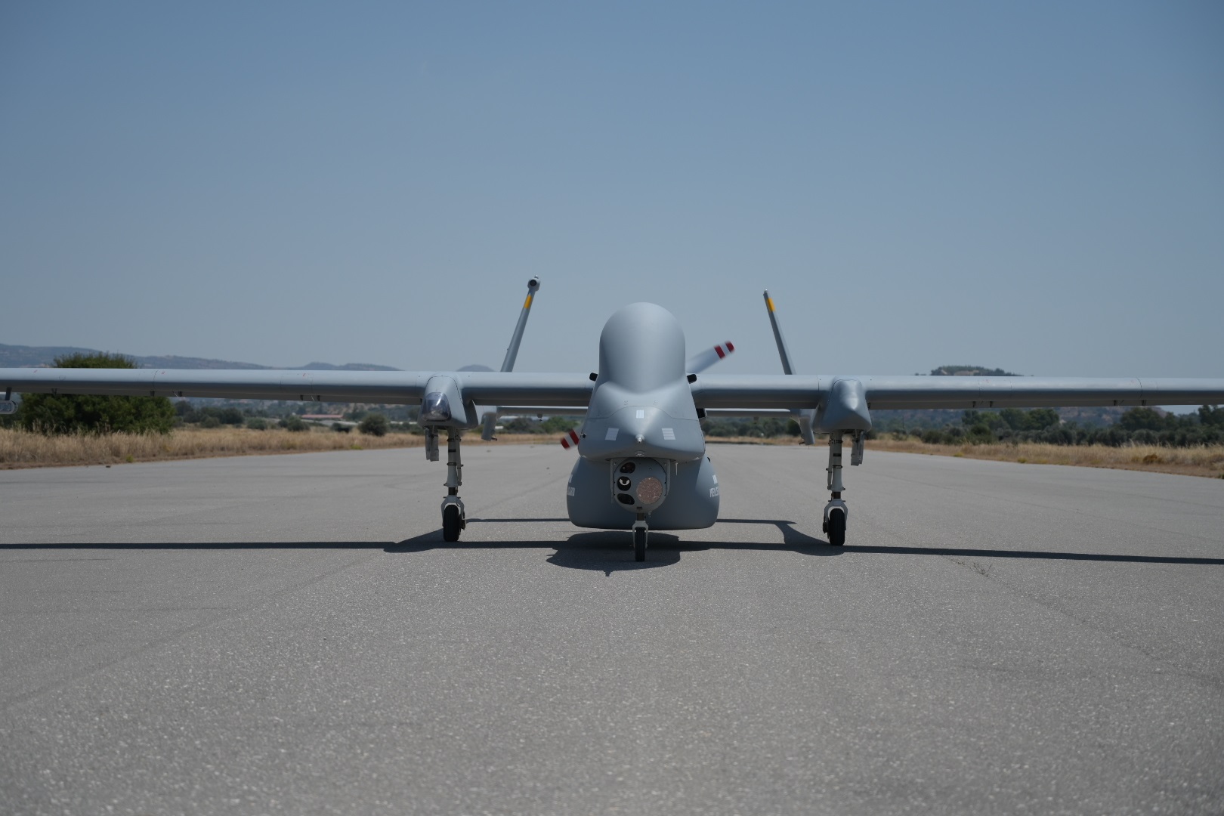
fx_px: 2006
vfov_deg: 23.0
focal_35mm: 59
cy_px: 408
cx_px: 612
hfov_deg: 33.9
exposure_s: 1/2500
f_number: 4
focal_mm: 59
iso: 100
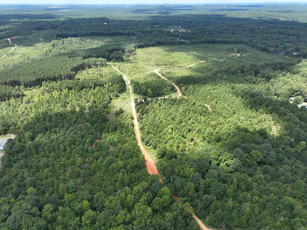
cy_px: 115
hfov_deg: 71.6
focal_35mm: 24
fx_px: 213
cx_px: 154
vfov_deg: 56.8
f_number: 2.8
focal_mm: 12.29
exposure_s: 1/1000
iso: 140
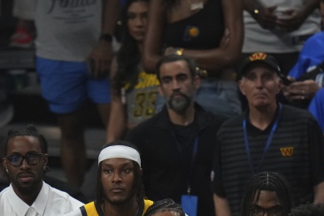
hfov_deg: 1.6
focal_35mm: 1312
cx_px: 115
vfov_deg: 1.0
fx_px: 11807
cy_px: 275
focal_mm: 400
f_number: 2.8
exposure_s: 1/2000
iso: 3200
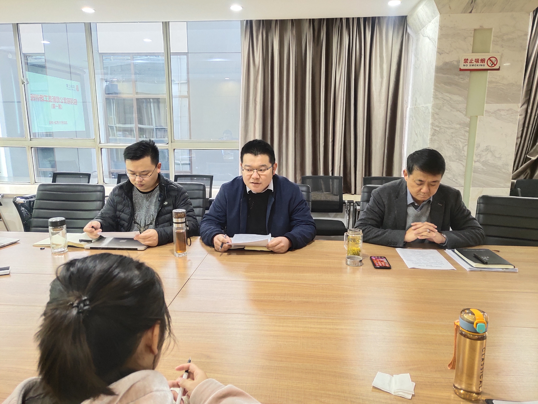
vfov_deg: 48.2
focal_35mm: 29
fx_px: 451
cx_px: 269
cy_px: 202
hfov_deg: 61.7
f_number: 1.8
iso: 385
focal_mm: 4.27
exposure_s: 1/33
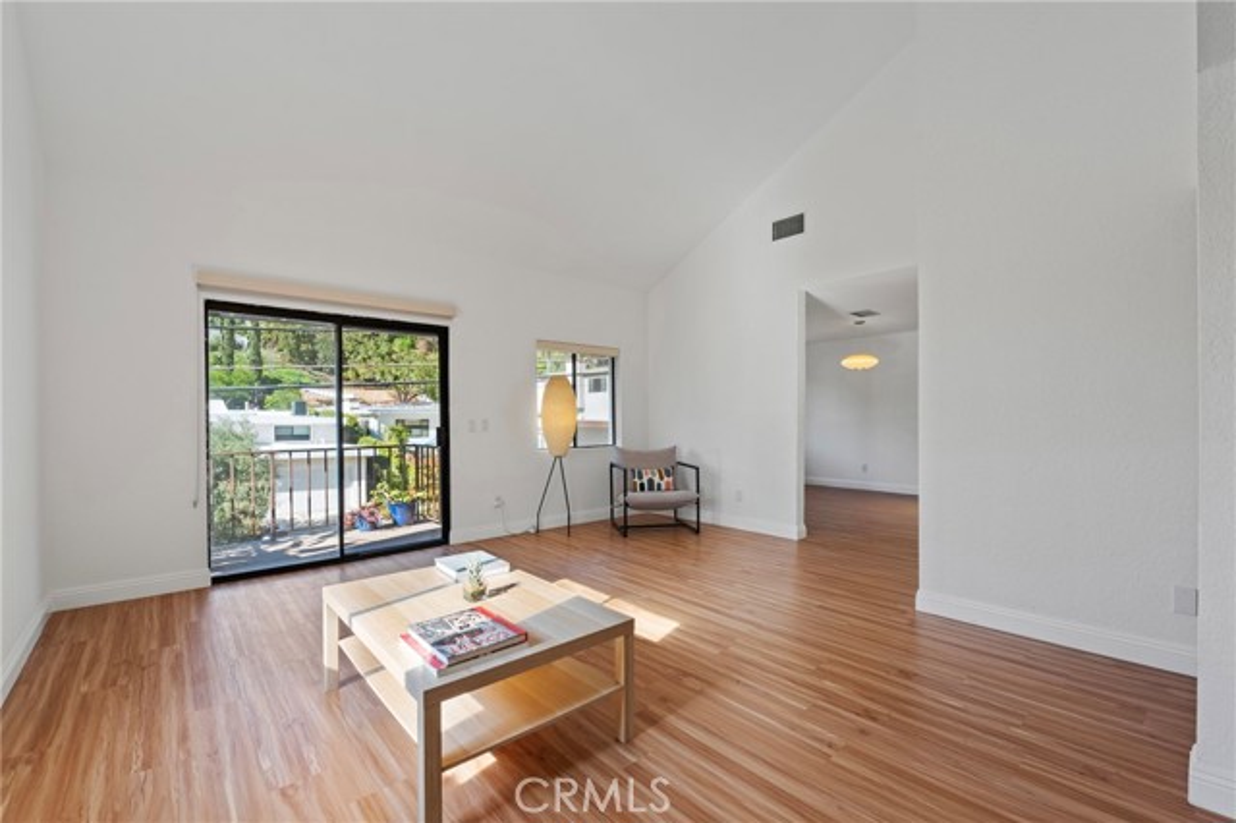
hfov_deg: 104.3
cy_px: 412
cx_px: 618
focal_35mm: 14
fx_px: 480
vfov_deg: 81.1
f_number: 9.5
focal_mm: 14
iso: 200
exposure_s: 1/20
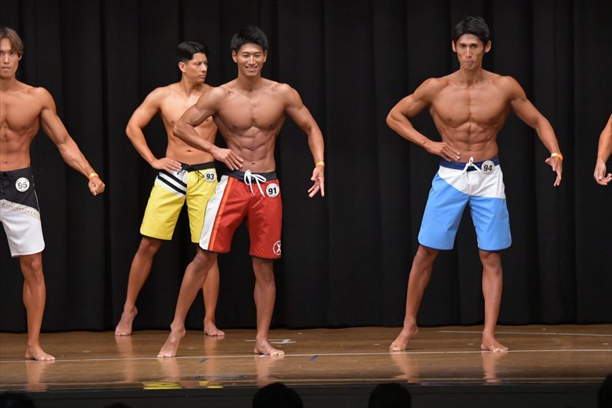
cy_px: 204
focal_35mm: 217
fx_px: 3687
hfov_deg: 9.5
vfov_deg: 6.3
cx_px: 306
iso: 6400
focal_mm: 145
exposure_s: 1/400
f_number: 5.6
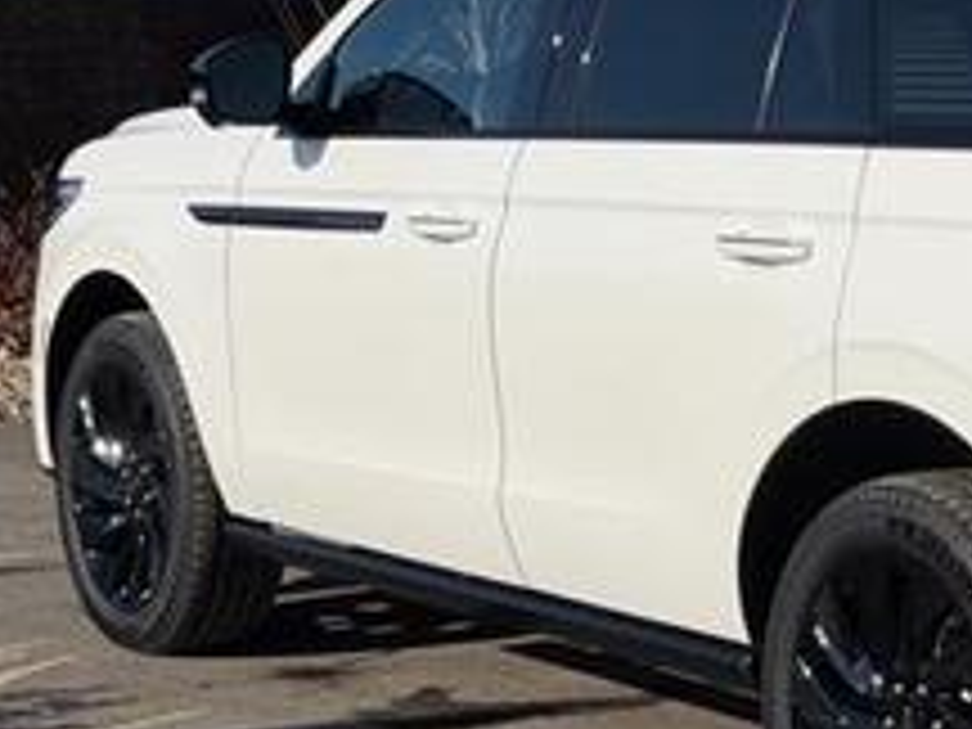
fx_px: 3145
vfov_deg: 13.2
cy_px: 306
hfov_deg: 17.0
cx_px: 1058
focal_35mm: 112
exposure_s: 1/11364
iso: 64
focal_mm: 6.76
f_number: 1.78
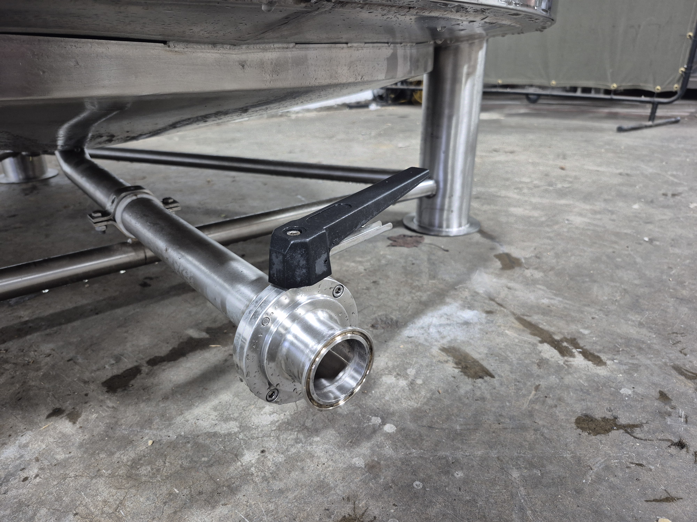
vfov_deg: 58.9
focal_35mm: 23
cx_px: 348
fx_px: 463
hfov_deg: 73.9
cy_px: 261
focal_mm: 5.4
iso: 400
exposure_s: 1/30
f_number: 1.8
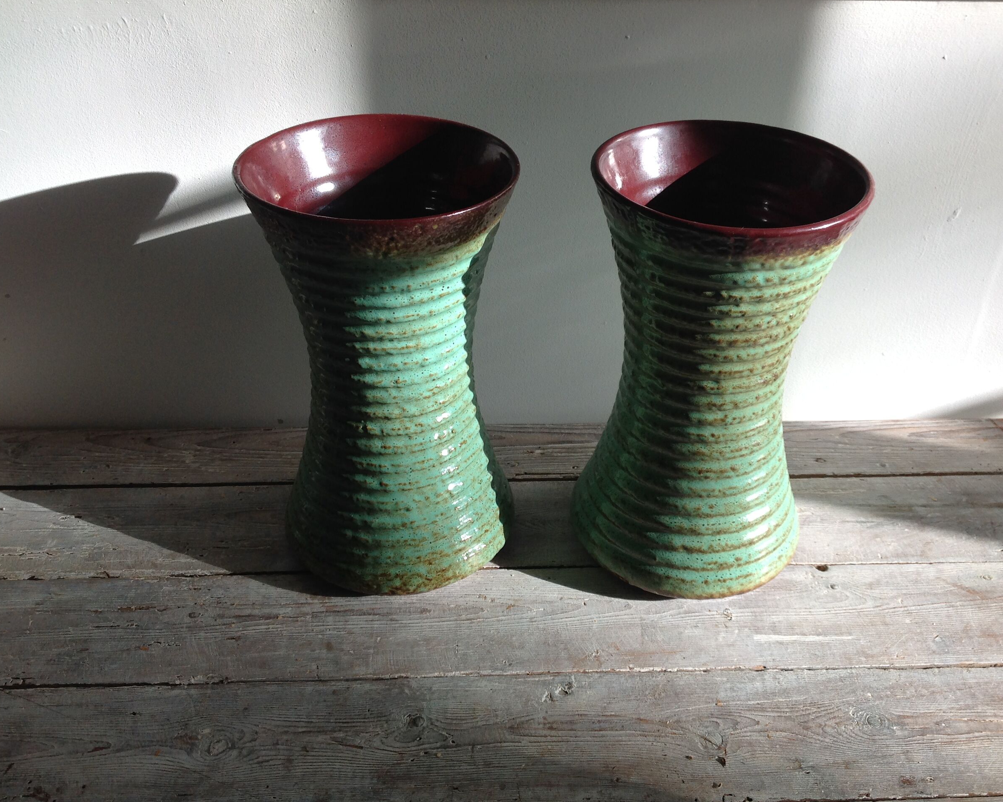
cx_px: 534
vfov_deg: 40.1
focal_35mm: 37
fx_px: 1098
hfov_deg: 49.1
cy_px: 396
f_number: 2.4
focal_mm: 4.28
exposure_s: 1/288
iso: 50
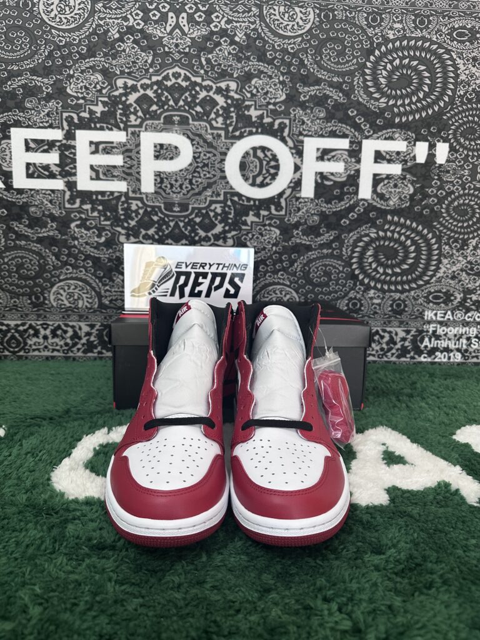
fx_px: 444
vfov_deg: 71.6
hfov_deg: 56.8
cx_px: 240
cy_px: 320
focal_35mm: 24
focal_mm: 6.86
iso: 200
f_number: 1.78
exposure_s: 1/50
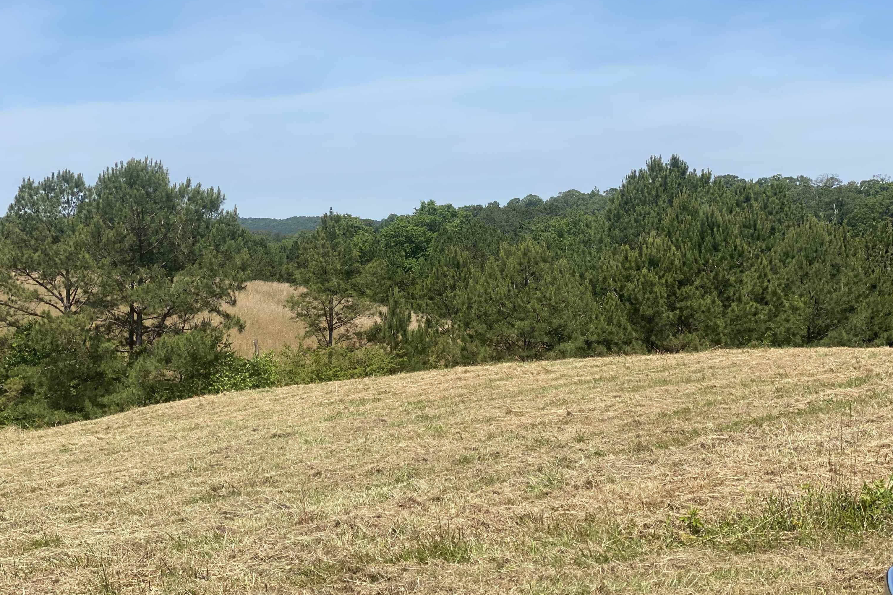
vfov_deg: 24.6
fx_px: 1364
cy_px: 298
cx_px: 452
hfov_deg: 36.2
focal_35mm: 55
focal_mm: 6
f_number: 2
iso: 20
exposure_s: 1/1653
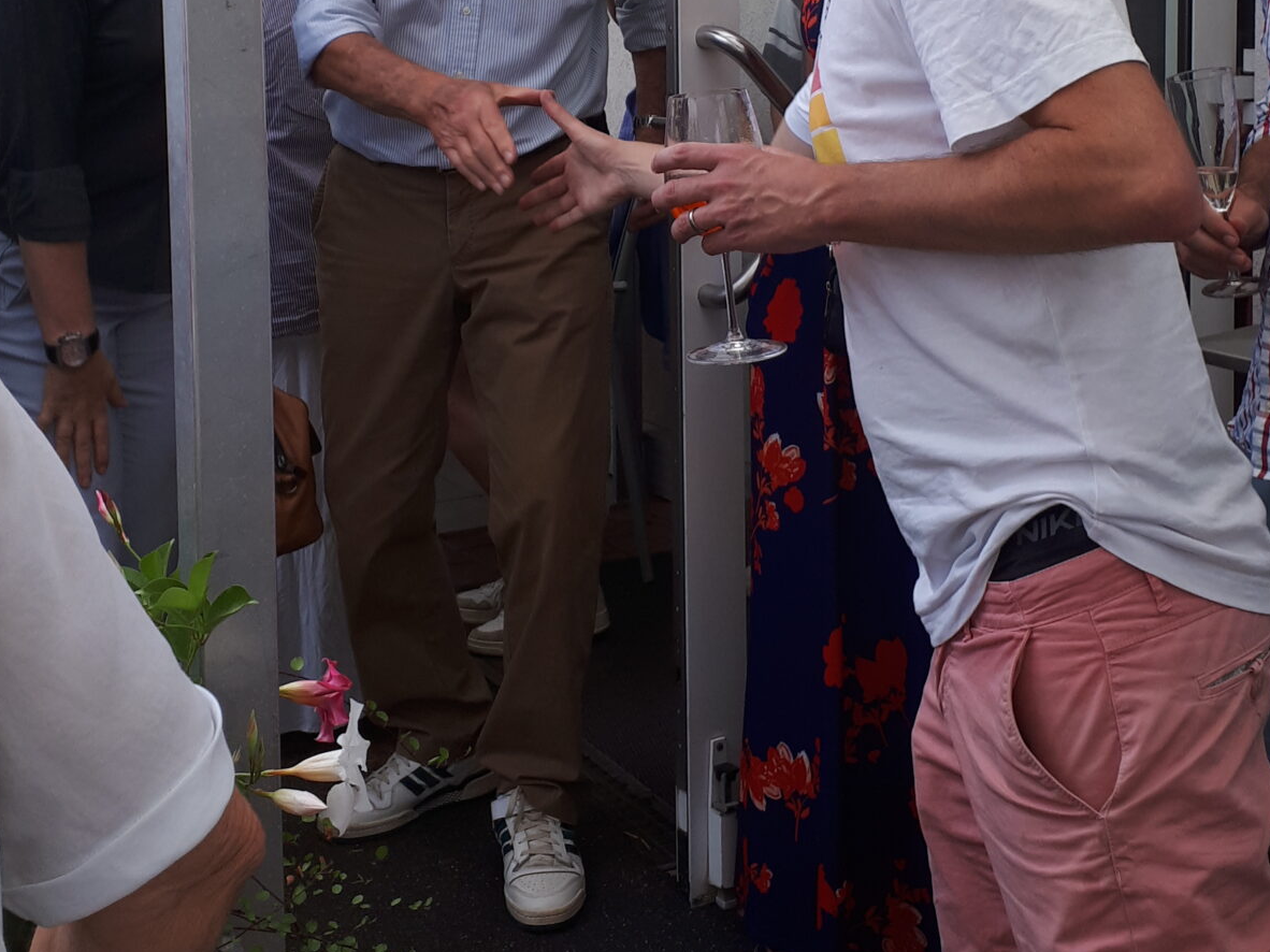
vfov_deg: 35.2
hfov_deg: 47.9
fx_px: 1431
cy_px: 147
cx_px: 658
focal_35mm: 39
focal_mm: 3.6
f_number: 1.9
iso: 40
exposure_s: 1/151
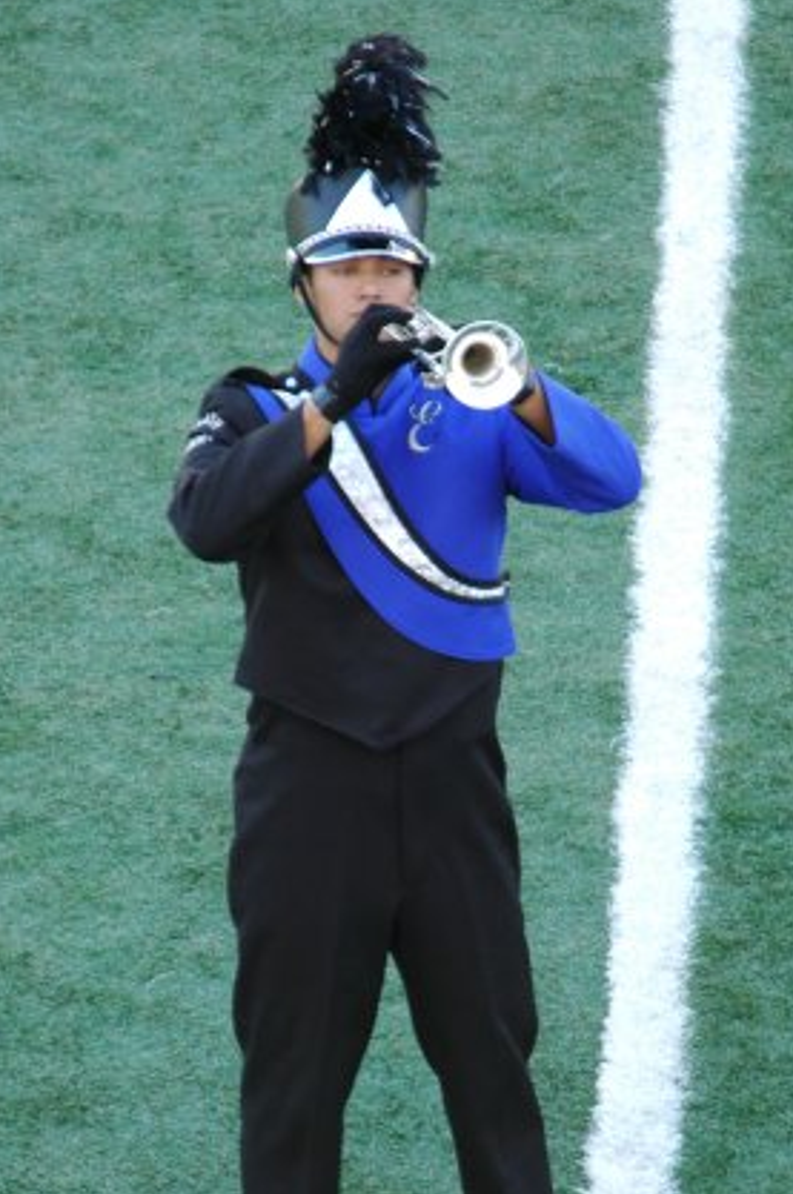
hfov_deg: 1.6
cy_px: 707
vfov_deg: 2.4
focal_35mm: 864
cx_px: 405
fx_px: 28617
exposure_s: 1/100
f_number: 5.6
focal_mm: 400
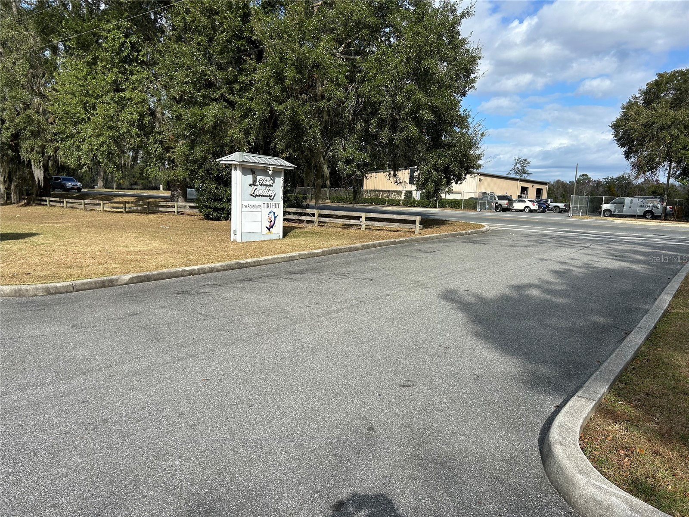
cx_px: 344
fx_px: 518
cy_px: 258
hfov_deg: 67.3
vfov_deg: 53.1
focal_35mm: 26
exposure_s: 1/4444
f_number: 1.5
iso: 50
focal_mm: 5.7
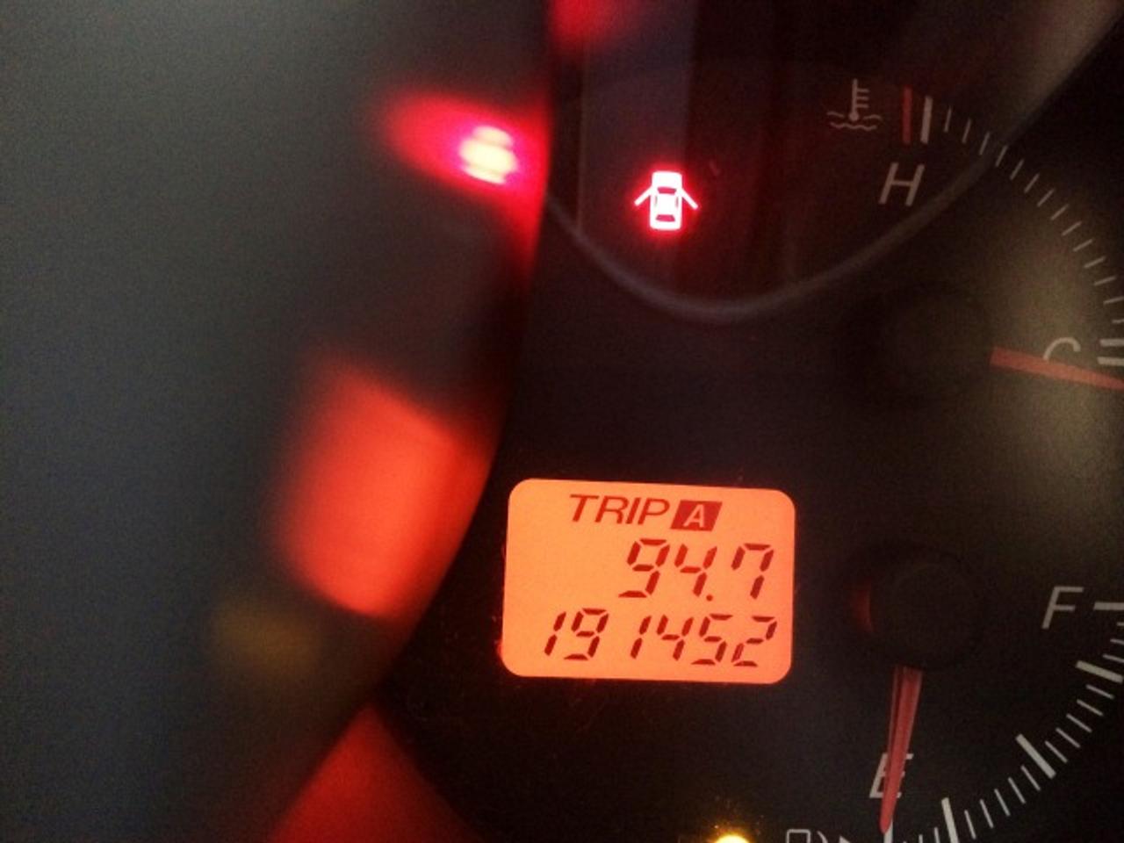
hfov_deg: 61.7
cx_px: 562
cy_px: 422
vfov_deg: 48.2
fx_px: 942
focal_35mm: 29
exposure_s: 1/17
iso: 400
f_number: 2.2
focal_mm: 4.15
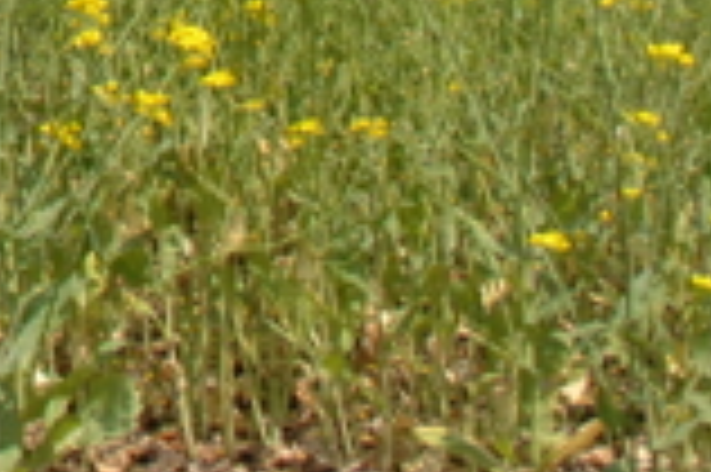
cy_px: -1011
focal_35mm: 339
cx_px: -1080
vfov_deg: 3.9
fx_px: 6693
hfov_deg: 5.8
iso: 200
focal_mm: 35
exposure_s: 1/400
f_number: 10
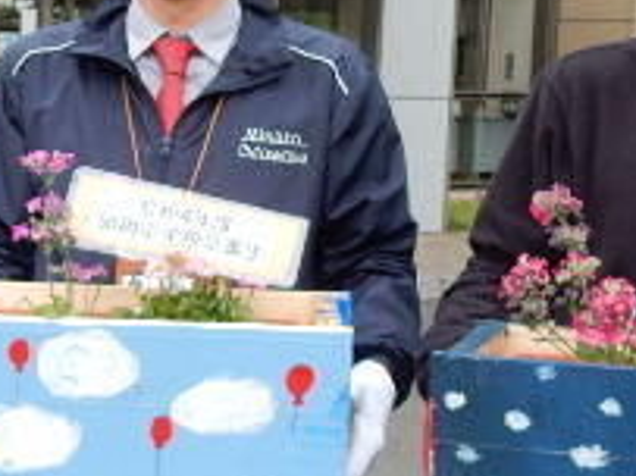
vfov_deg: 18.6
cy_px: 175
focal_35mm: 79
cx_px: 204
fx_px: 1451
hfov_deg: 24.6
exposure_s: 1/160
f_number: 3.7
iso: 125
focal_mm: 4.5
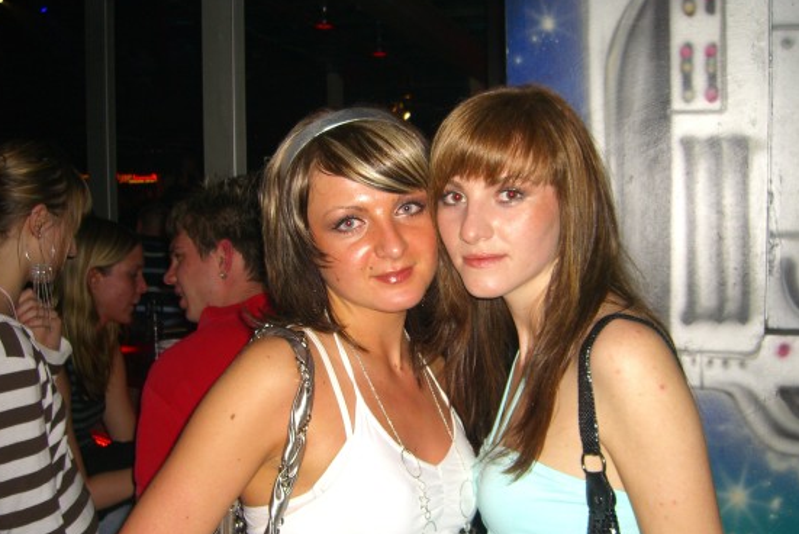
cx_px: 415
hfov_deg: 45.4
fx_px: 955
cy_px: 309
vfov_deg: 31.2
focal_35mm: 43
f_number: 2.8
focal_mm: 7.9
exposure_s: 1/60
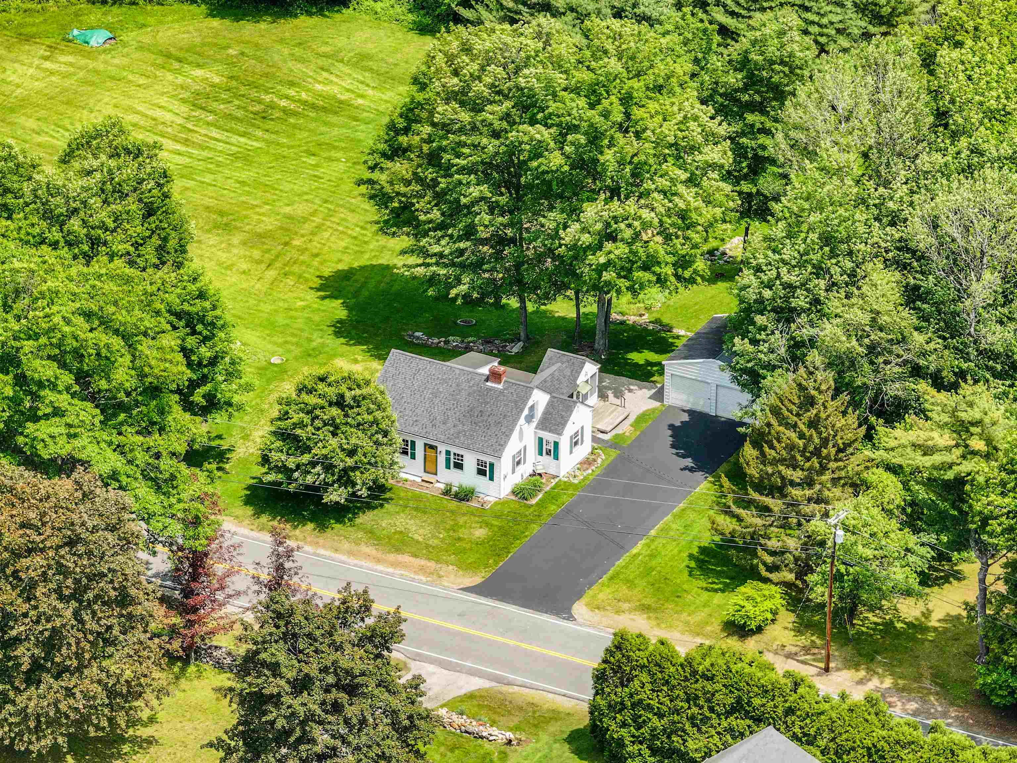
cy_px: 382
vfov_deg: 8.9
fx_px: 4877
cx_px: 508
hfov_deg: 11.9
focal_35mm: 166
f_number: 3.4
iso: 100
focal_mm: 30.71
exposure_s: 1/400
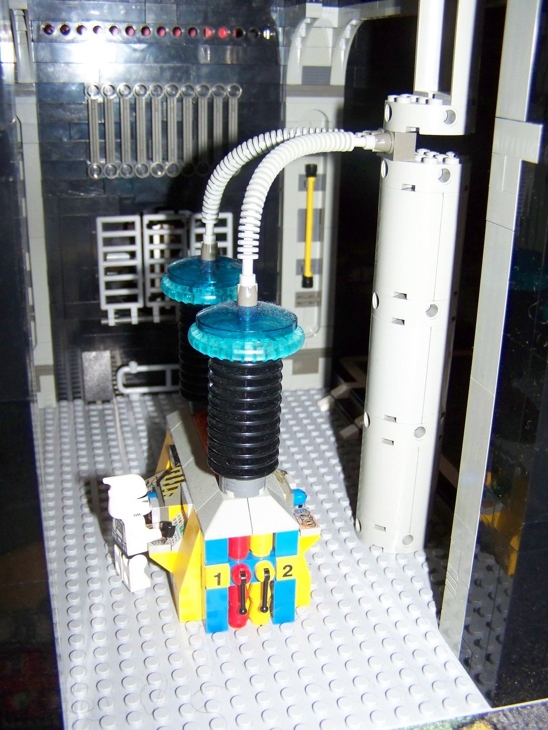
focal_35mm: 38
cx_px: 274
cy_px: 365
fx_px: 802
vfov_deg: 49.0
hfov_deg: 37.7
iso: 200
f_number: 2.8
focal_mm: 6.3
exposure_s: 1/30
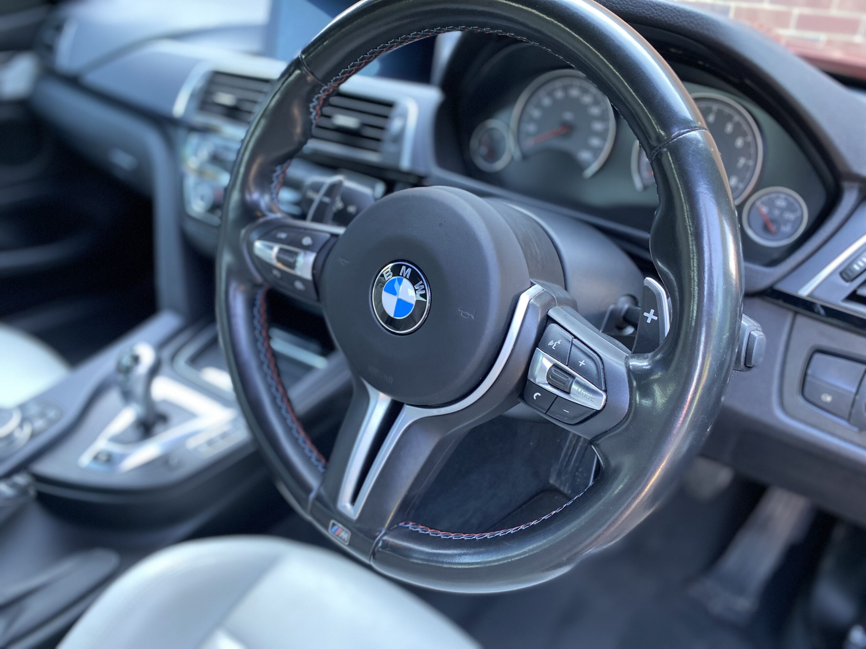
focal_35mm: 26
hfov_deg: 67.3
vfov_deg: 53.1
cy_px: 324
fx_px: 650
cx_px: 433
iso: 200
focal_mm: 4.25
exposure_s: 1/50
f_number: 1.8
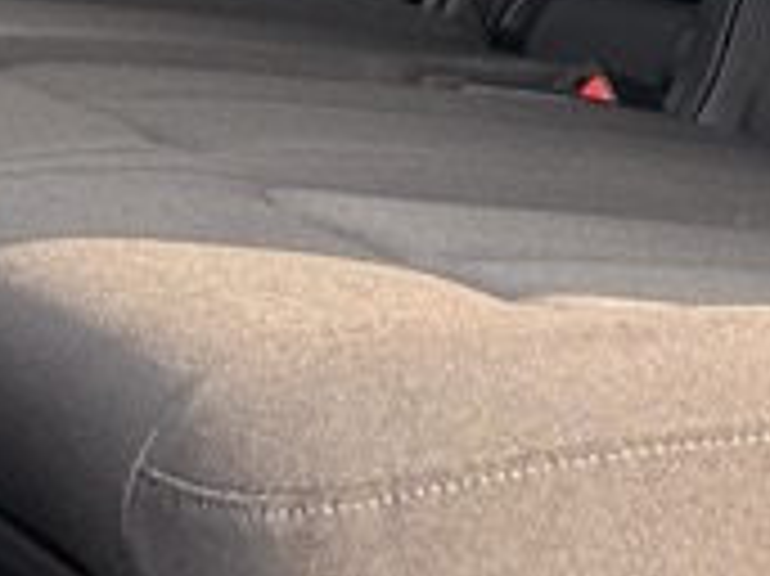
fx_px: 4001
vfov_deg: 8.2
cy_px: 112
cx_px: 1310
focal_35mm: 180
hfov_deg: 10.4
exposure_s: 1/412
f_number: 1.78
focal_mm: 6.86
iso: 80
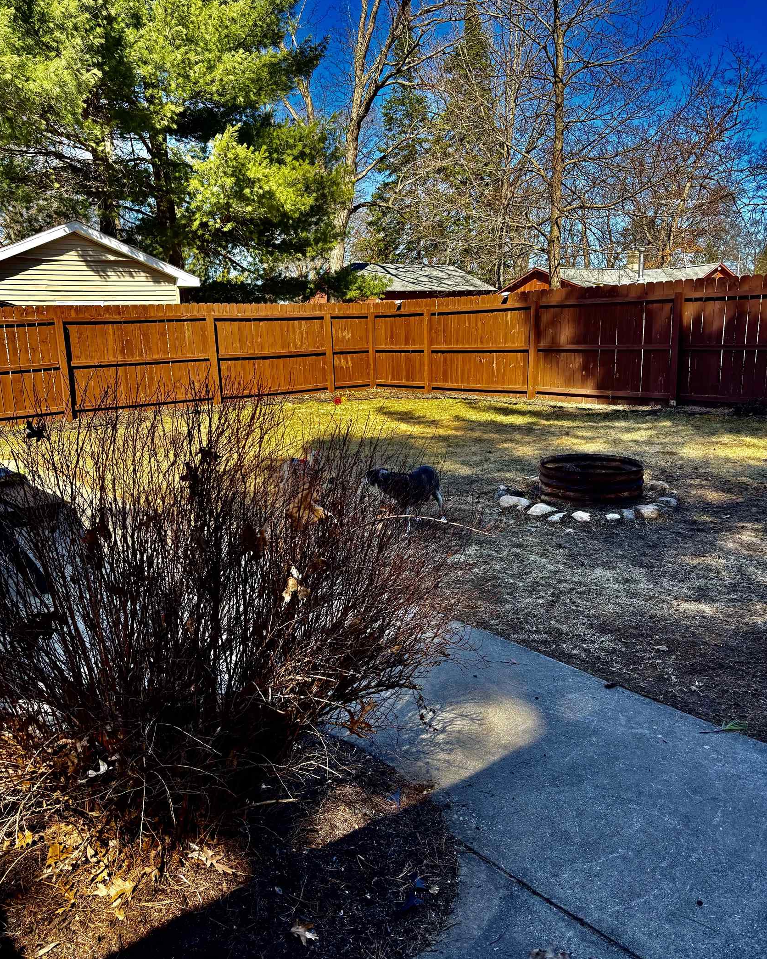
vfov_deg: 62.2
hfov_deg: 51.5
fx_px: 794
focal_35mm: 28
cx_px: 373
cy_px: 478
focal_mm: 5.96
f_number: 1.6
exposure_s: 1/763
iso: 50
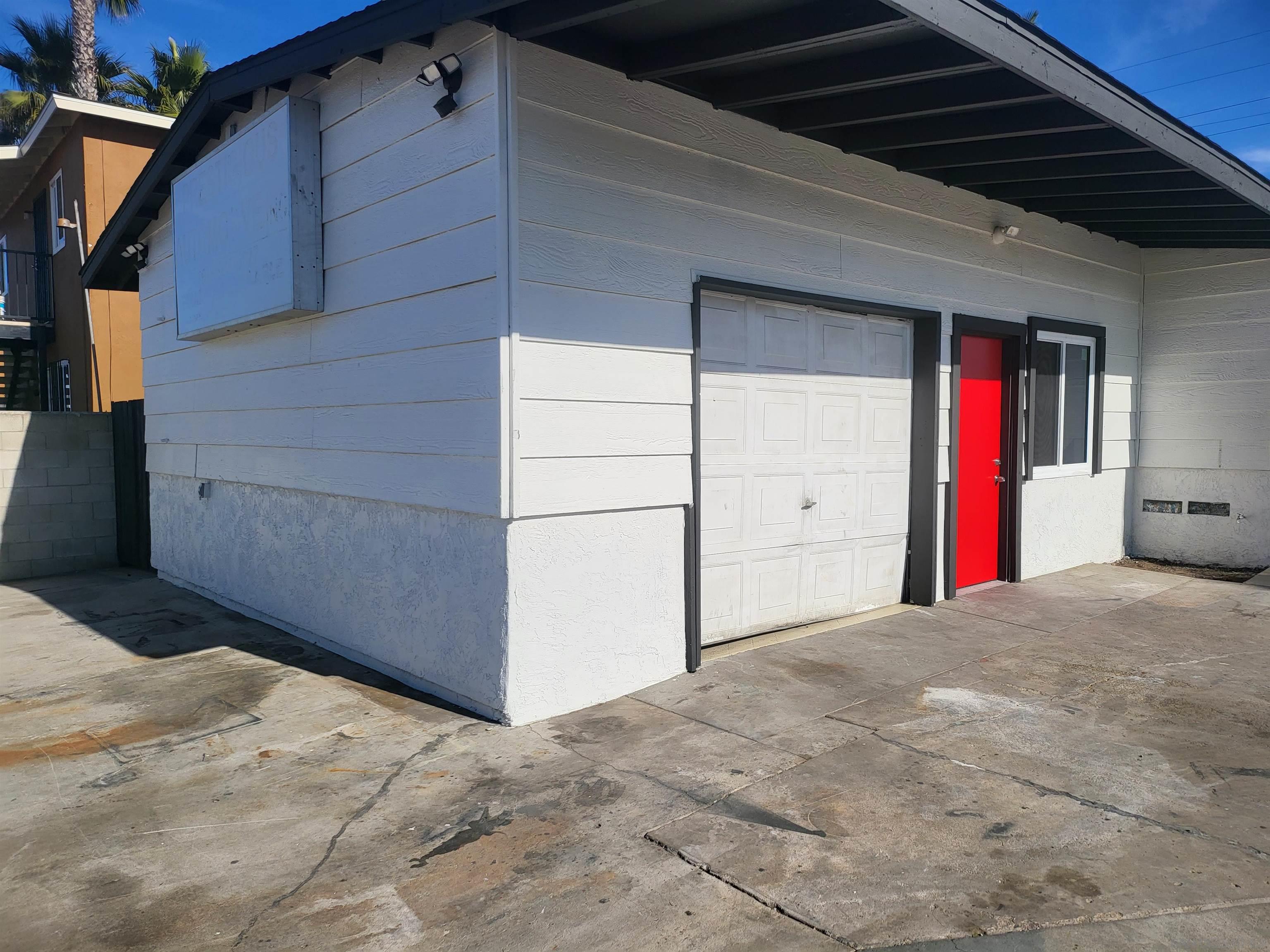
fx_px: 881
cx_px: 635
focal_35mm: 24
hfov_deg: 71.6
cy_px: 476
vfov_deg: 56.8
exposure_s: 1/5343
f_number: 1.8
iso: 40
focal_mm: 5
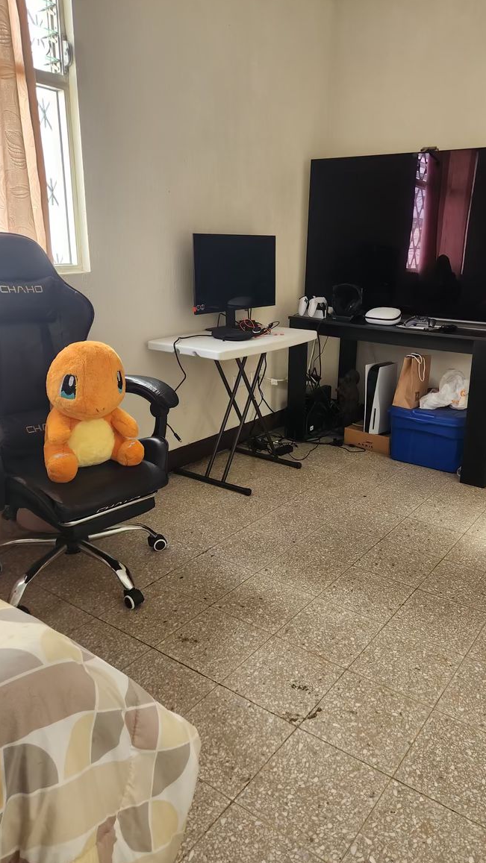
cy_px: 418
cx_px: 274
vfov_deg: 71.9
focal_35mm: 26
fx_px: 596
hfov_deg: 44.3
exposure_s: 1/180
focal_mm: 5.4
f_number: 1.8
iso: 125
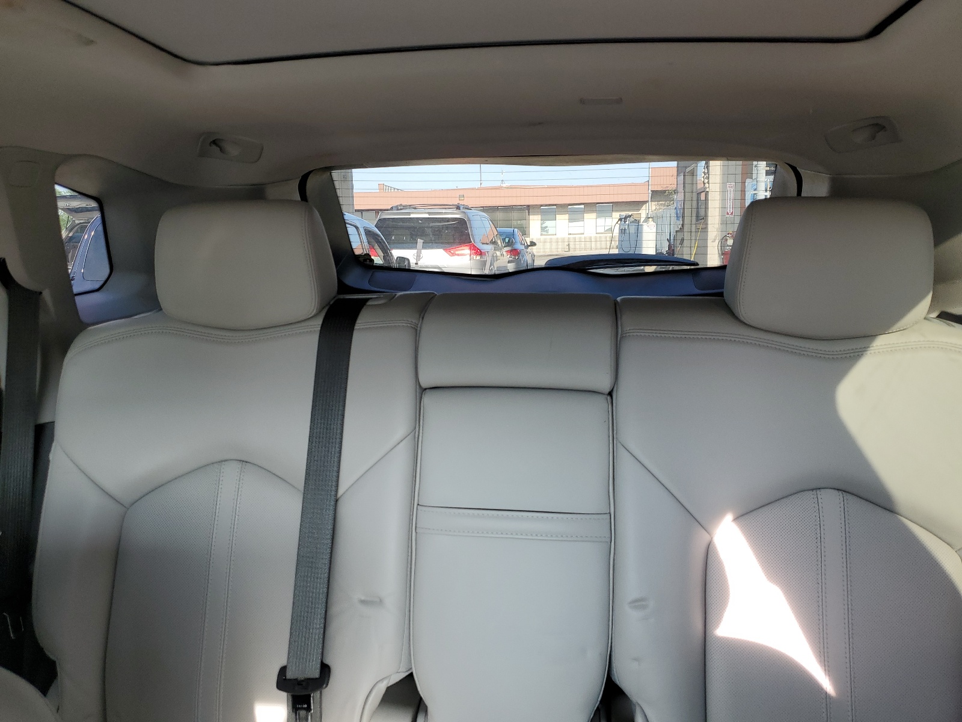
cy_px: 361
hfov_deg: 67.3
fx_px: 723
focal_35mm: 26
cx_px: 481
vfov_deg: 53.1
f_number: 1.5
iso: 50
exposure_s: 1/143
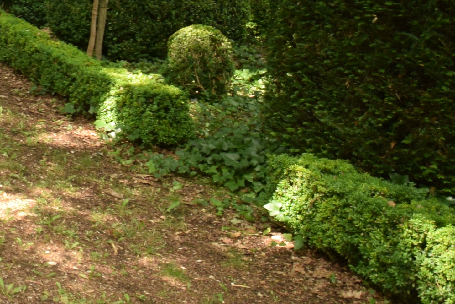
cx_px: -276
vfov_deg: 21.3
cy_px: 18
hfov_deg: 23.6
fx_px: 784
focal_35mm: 62
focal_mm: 10
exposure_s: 1/125
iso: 400
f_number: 5.6
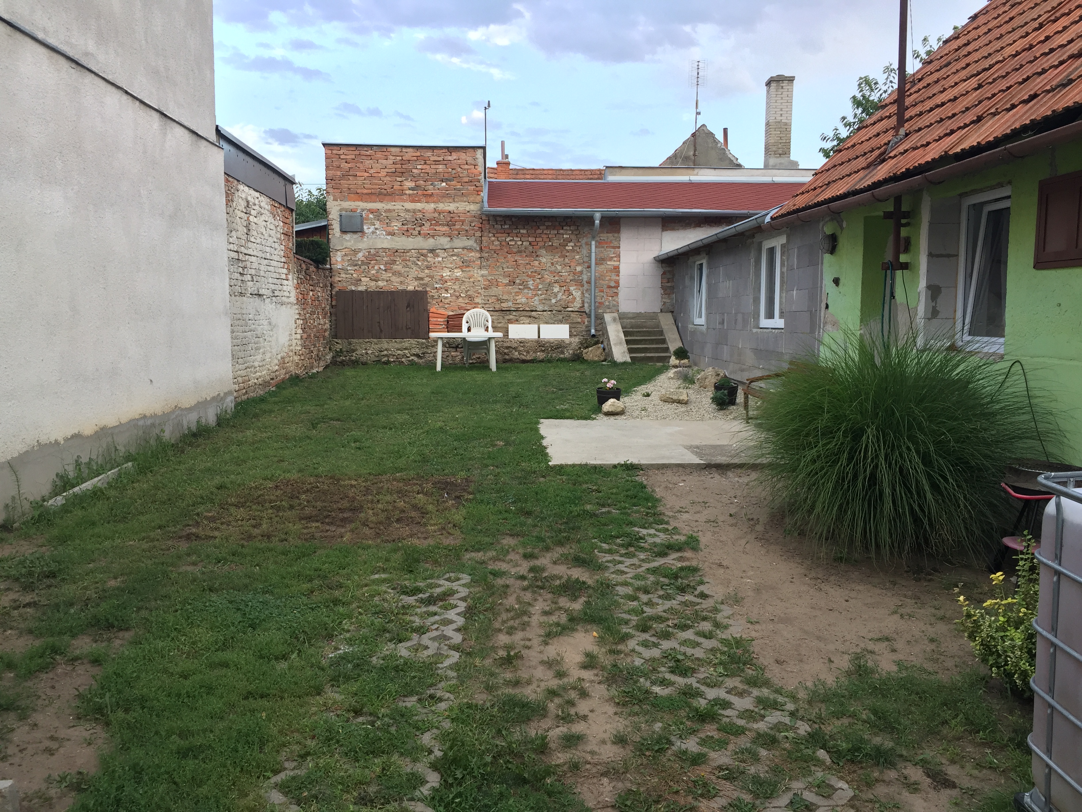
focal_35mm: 29
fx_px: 906
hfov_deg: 61.7
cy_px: 406
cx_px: 541
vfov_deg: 48.2
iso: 50
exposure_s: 1/100
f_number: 2.2
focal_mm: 4.15
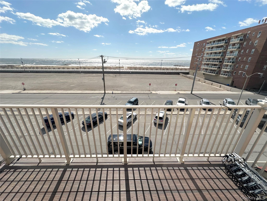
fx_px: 108
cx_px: 134
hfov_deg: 102.1
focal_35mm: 14
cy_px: 100
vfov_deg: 85.7
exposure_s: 1/3610
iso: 50
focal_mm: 2.22
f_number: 2.2
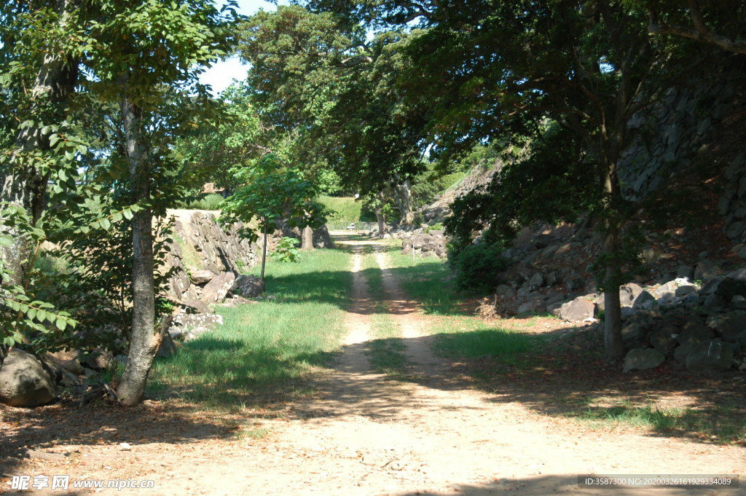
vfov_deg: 23.7
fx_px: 1180
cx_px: 373
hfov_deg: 35.1
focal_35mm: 57
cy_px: 248
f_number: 6.3
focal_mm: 38
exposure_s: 1/160
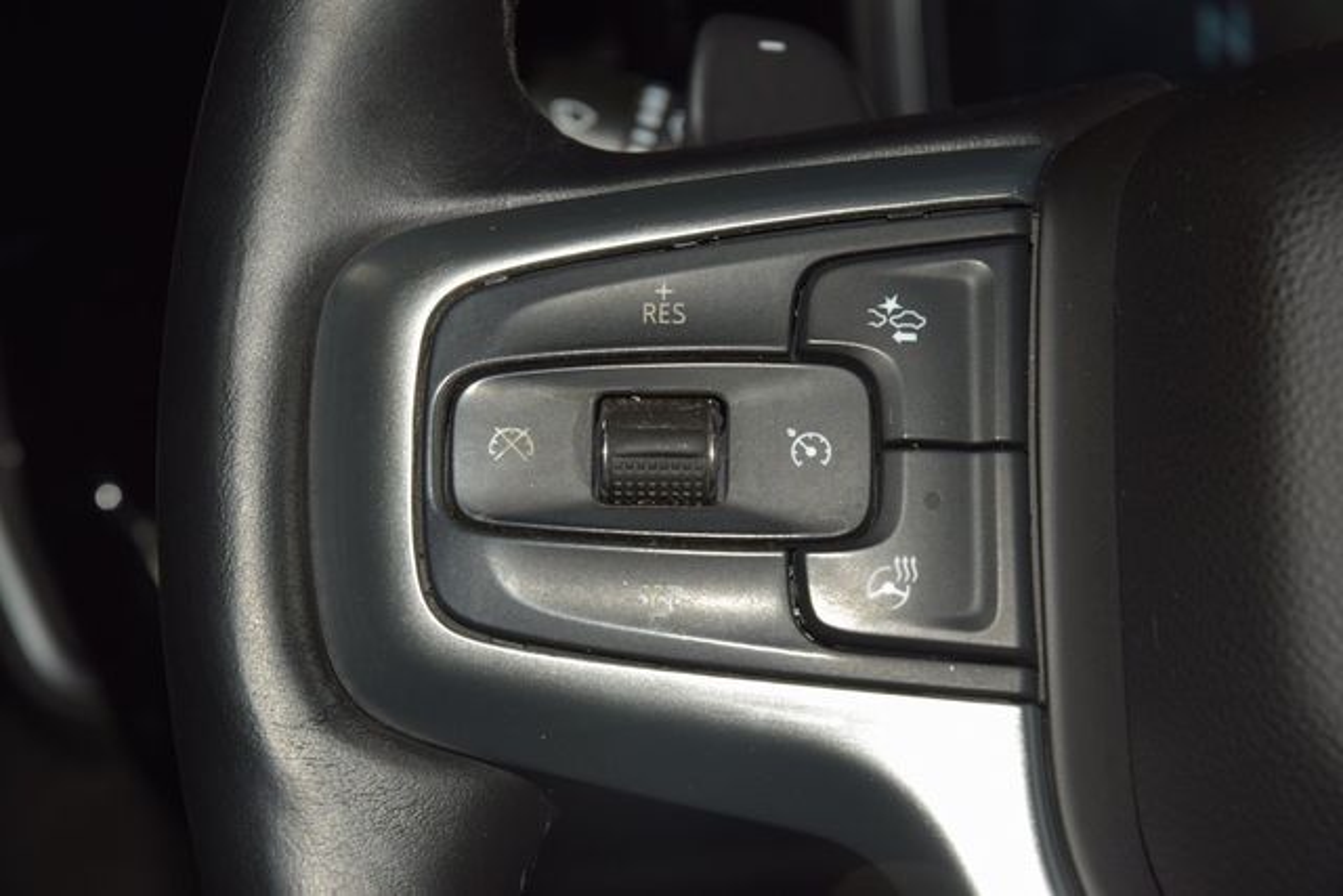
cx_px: 672
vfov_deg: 13.0
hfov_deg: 19.5
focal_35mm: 105
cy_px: 448
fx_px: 3918
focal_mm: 70
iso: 100
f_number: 8
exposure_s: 1/125
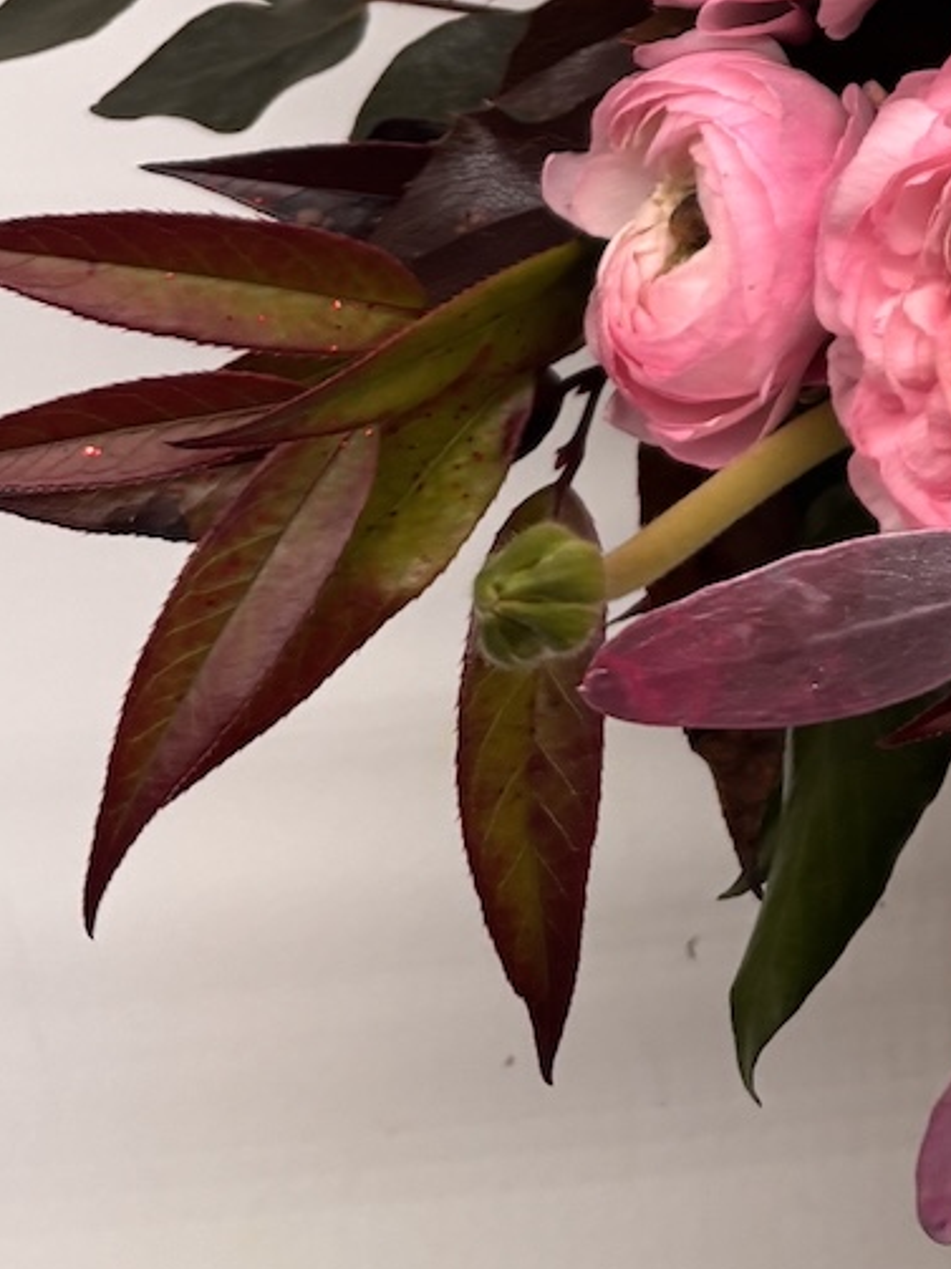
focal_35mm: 88
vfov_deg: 19.5
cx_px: 1382
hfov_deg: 15.6
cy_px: -607
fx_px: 3225
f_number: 1.6
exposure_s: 1/50
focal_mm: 5.96
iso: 100
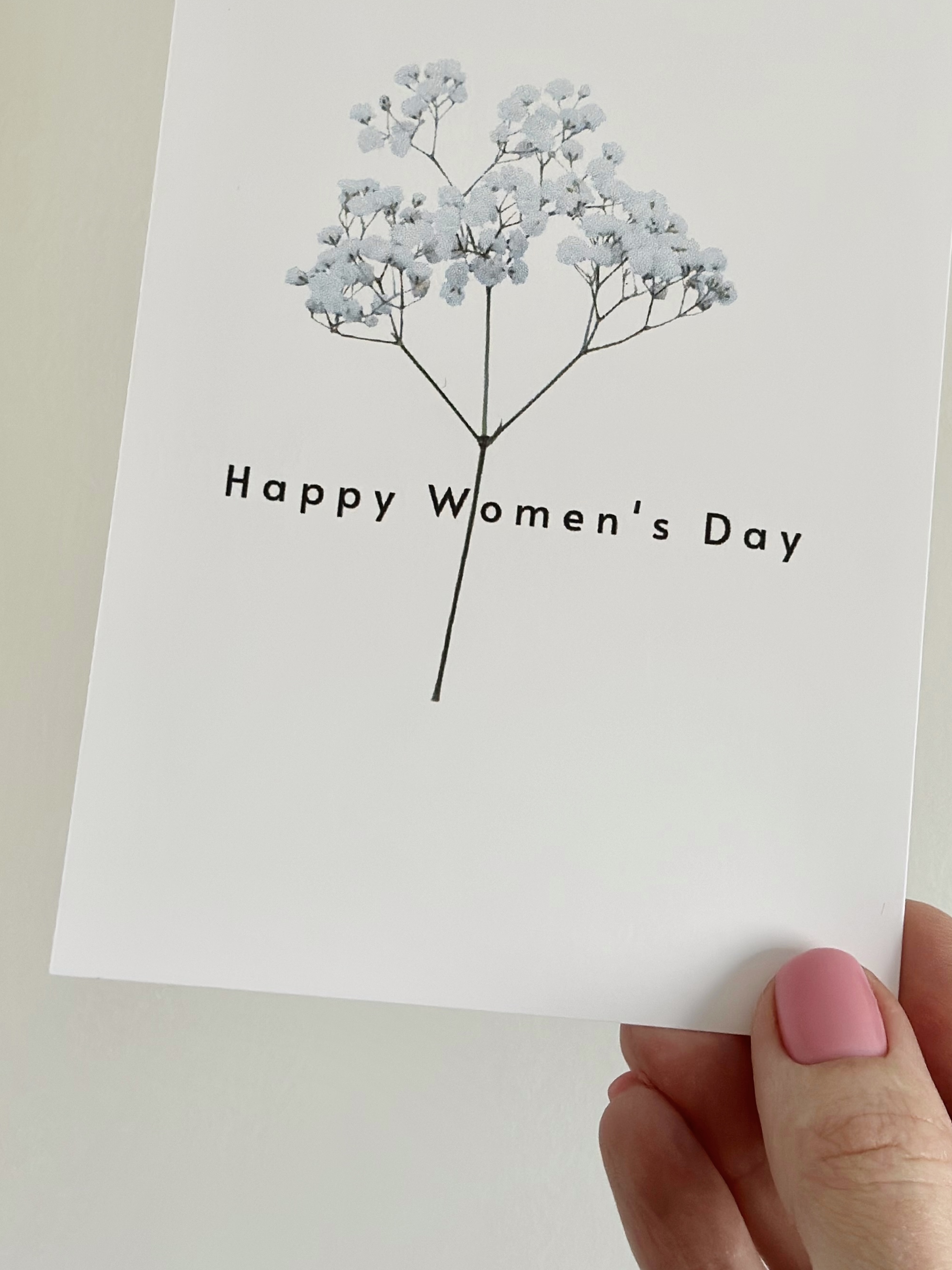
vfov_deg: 26.4
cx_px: 576
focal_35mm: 73
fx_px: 2677
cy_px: 325
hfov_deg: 20.1
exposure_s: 1/72
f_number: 1.78
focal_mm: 6.86
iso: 125
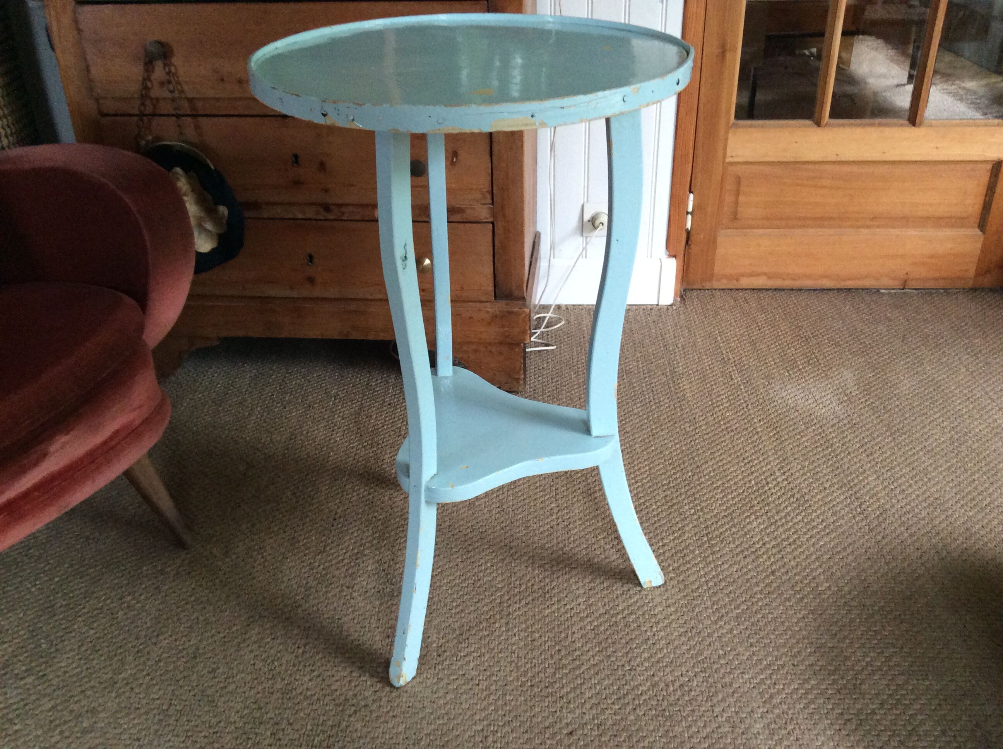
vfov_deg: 44.1
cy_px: 374
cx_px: 502
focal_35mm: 32
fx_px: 926
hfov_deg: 56.9
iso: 200
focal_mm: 3.3
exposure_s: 1/25
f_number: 2.4
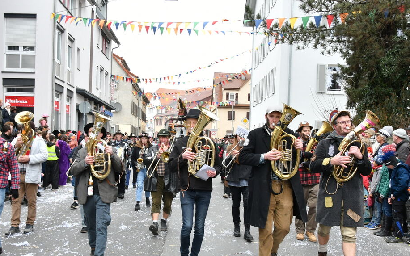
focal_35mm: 36
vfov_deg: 35.1
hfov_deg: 53.7
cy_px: 164
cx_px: 170
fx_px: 402
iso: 400
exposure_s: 1/250
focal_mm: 18
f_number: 4.5
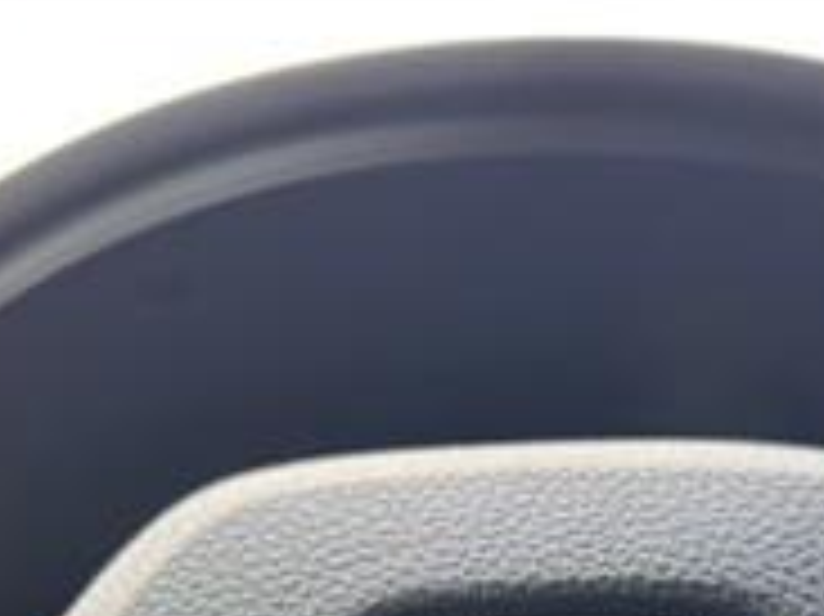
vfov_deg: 15.5
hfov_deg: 23.3
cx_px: 459
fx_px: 1998
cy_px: 1043
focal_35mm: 84
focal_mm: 6.76
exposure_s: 1/60
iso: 320
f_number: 1.78
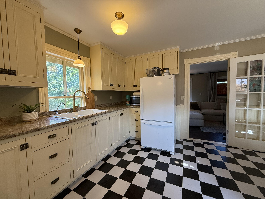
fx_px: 107
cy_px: 100
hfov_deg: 102.1
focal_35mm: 14
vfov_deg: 85.7
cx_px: 132
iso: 125
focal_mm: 2.22
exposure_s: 1/120
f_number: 2.2
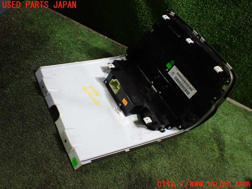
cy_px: 94
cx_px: 126
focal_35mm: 30
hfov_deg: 60.0
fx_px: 218
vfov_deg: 46.8
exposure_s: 1/125
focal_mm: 5.4
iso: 800
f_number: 2.3
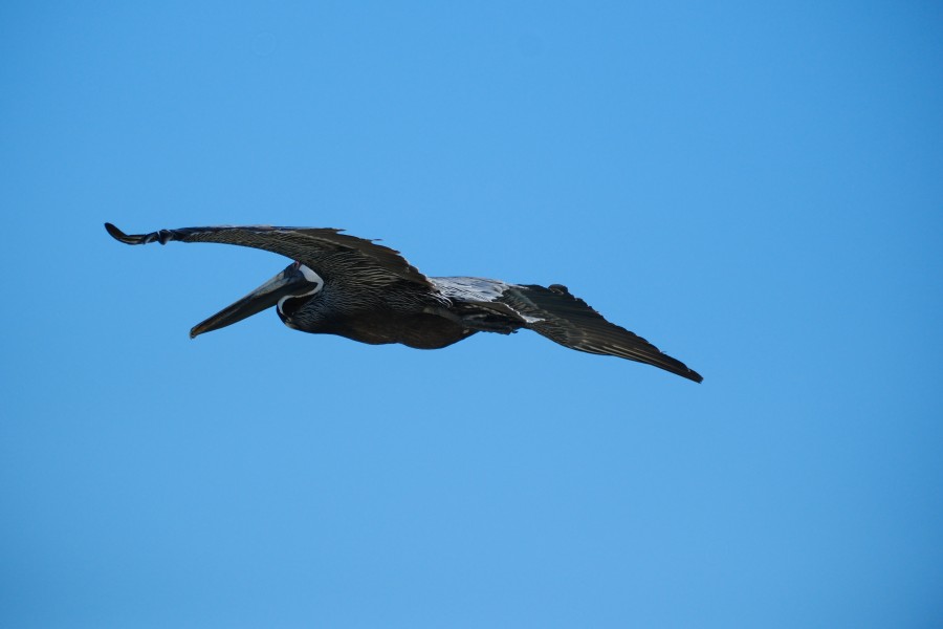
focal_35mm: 450
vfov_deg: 3.1
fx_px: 11787
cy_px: 314
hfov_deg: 4.6
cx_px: 472
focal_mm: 300
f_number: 5.6
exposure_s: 1/4000
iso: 800
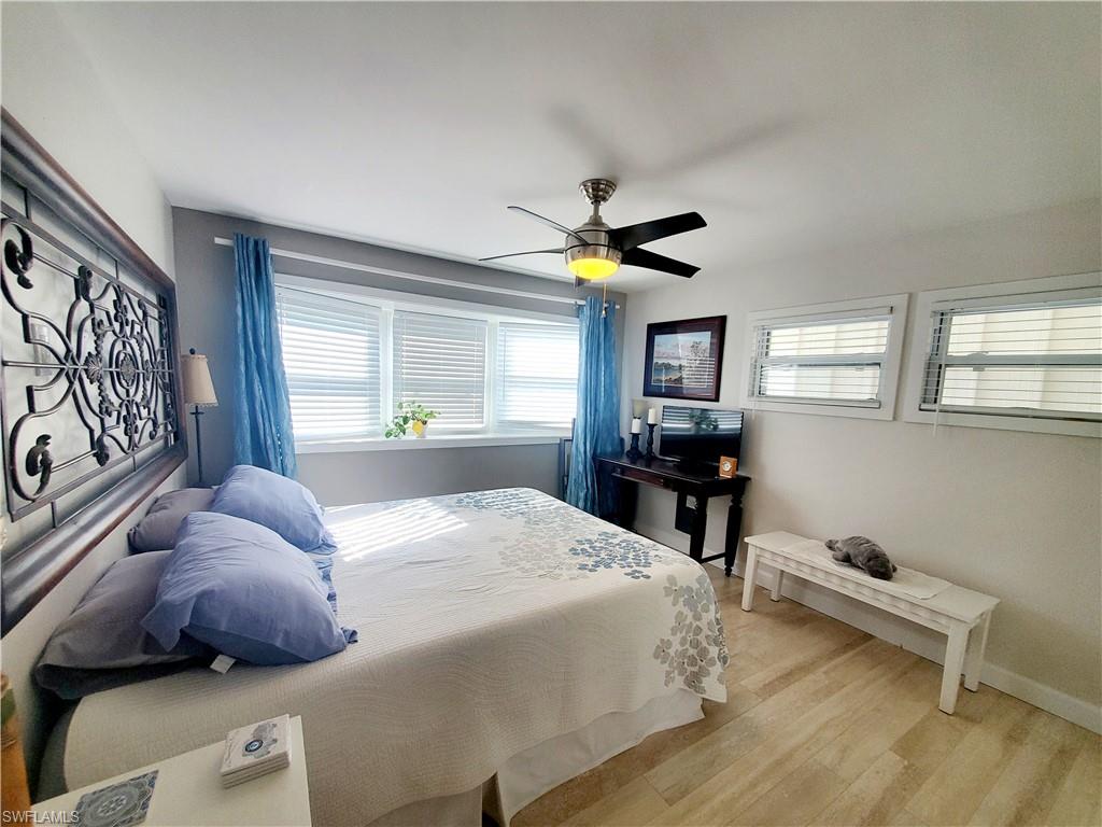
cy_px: 414
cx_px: 551
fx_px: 414
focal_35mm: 13
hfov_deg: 106.2
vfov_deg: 89.9
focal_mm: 1.8
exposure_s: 1/120
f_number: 2.2
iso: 64
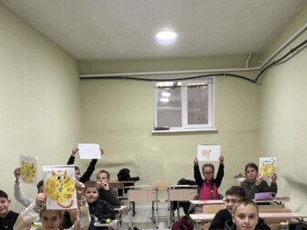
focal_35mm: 40
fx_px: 355
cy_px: 217
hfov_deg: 46.8
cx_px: 153
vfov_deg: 33.6
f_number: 1.8
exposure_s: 1/50
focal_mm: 1.57
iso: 200
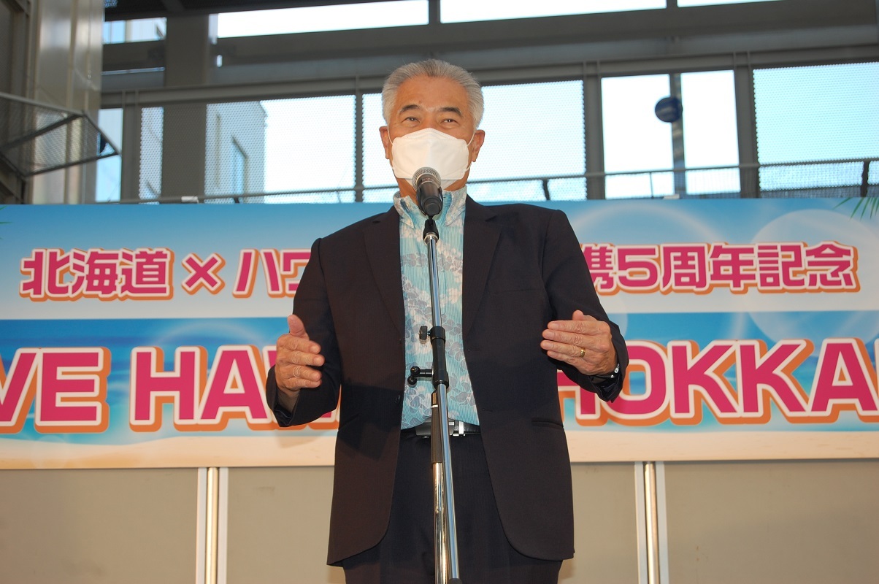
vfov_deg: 16.5
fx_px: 2012
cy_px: 292
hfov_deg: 24.6
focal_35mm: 82
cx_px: 440
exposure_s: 1/125
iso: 200
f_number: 5.6
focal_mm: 55
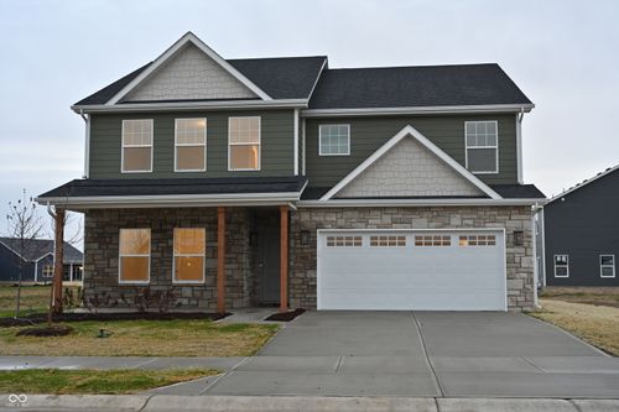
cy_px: 206
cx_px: 310
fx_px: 670
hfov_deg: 49.6
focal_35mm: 39
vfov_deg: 34.2
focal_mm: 39
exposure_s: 1/250
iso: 1000
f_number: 4
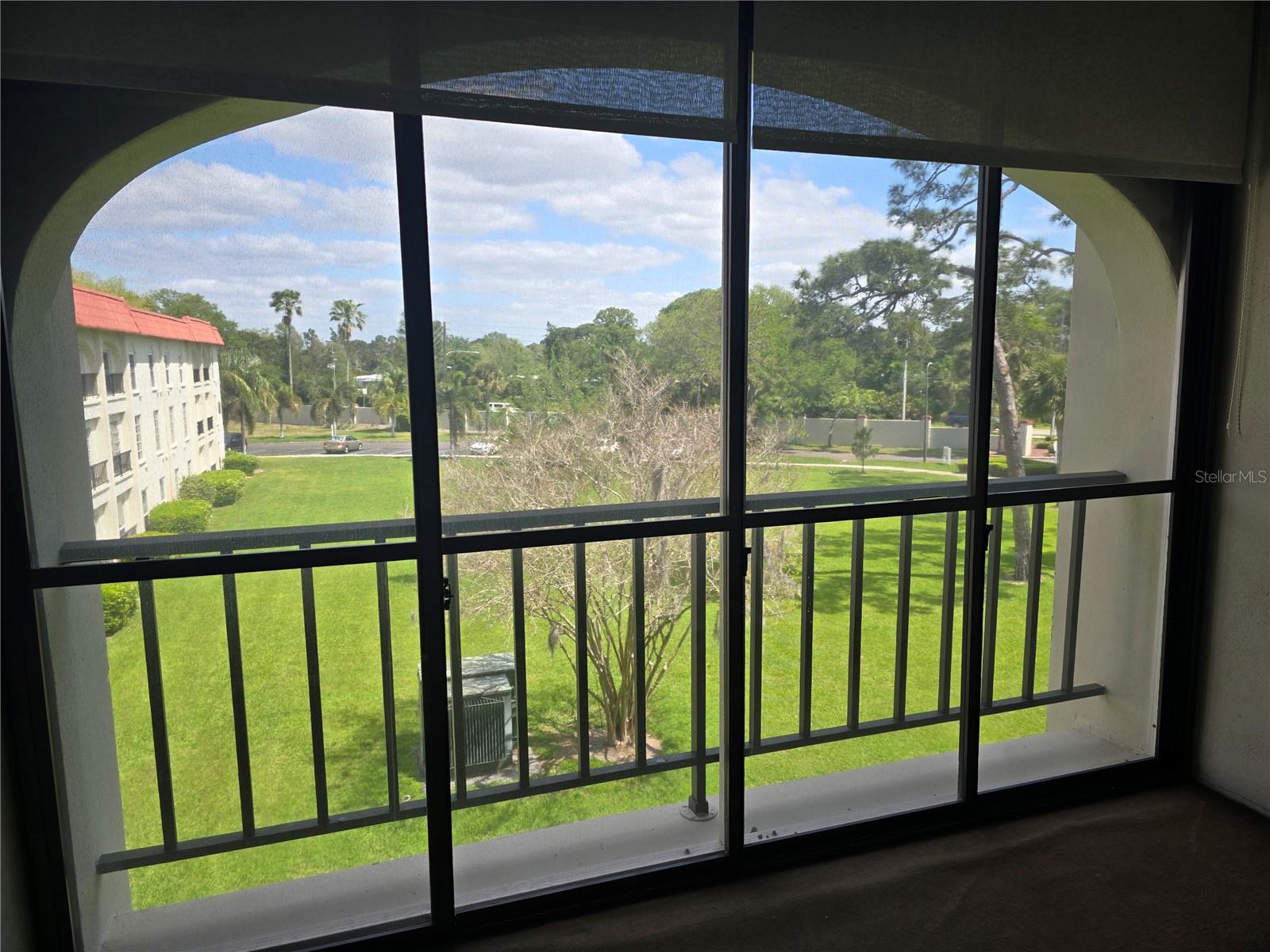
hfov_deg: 73.9
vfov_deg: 58.9
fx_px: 844
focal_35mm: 23
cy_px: 476
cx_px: 635
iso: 12
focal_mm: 6.3
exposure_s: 1/235
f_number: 1.7
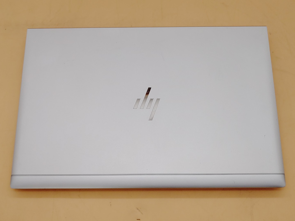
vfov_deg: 36.8
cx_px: 148
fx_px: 332
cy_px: 110
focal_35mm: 39
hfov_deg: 47.9
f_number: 1.8
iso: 50
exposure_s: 1/313
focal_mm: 4.36
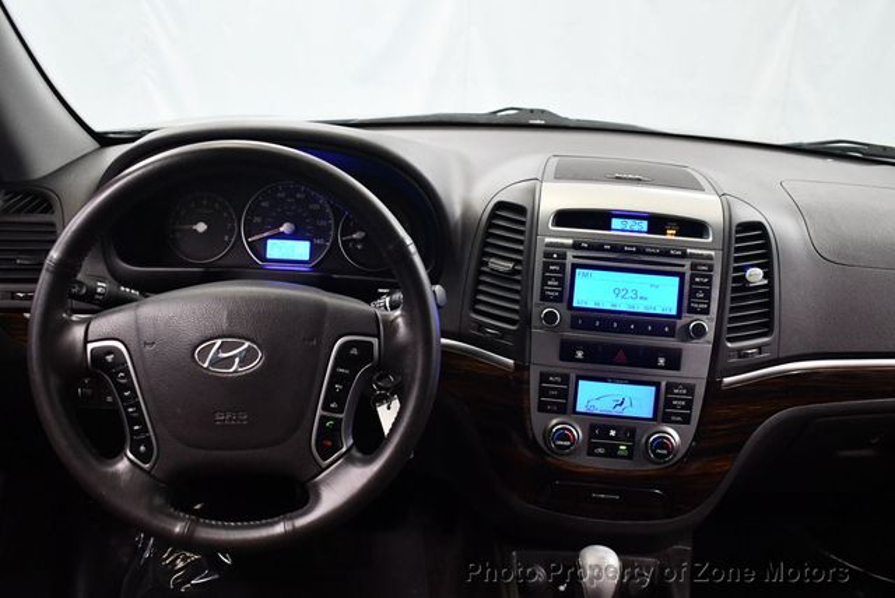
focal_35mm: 36
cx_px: 448
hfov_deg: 53.1
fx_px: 896
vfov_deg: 36.9
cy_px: 299
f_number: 3.5
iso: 3200
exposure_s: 1/100
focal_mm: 18
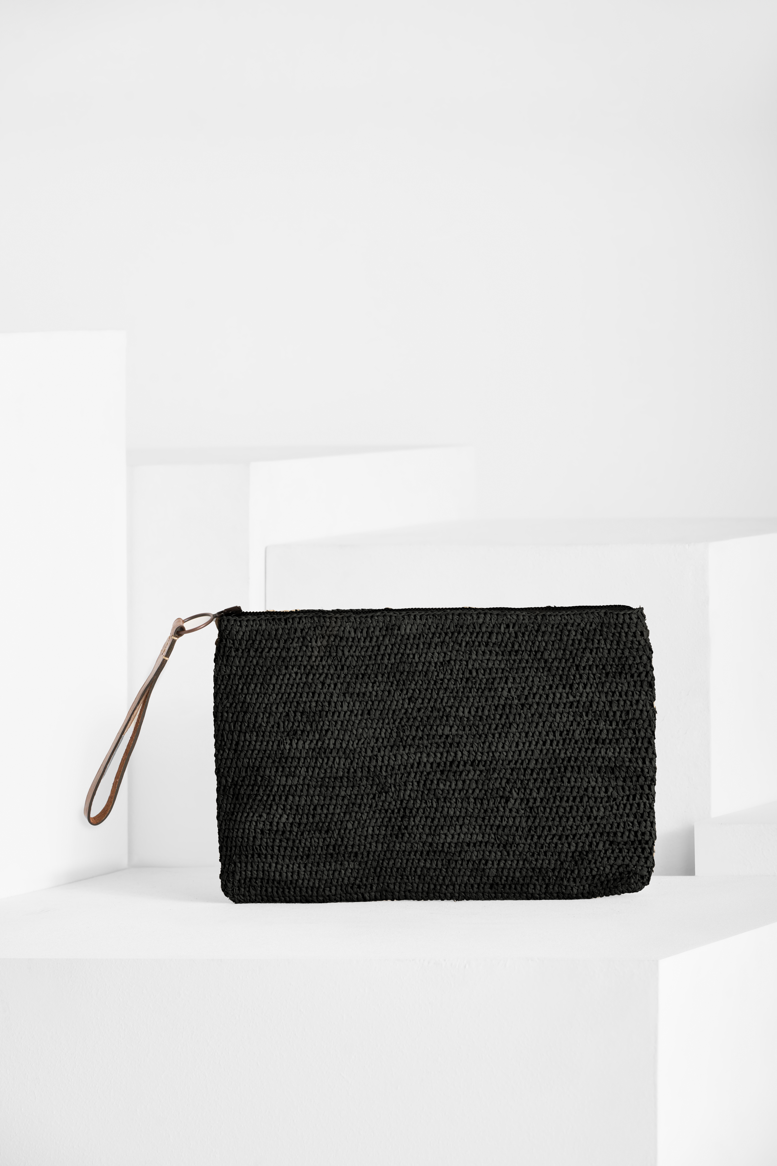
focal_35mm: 139
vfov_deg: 14.8
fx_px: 4500
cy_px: 583
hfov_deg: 9.9
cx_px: 388
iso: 100
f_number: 9
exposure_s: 1/160
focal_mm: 139
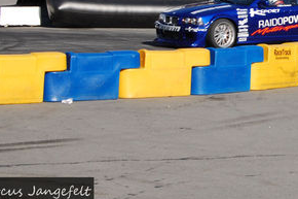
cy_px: -7
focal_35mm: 159
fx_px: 1315
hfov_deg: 12.8
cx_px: 286
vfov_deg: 8.6
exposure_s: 1/320
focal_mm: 48
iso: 400
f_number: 14
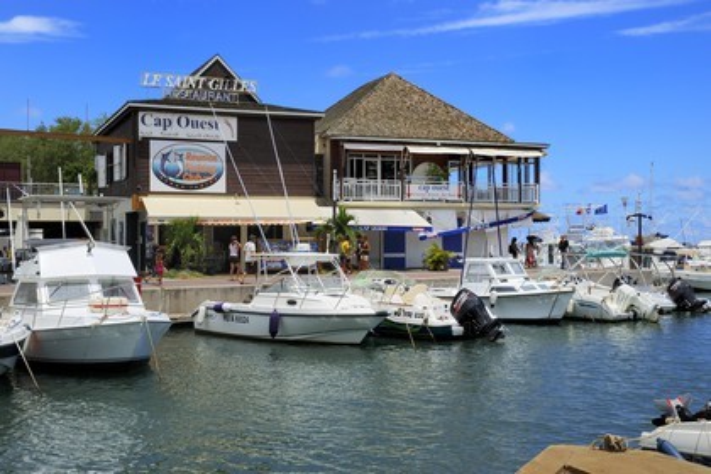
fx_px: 948
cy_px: 237
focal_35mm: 48
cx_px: 356
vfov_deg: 28.1
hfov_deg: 41.1
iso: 200
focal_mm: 48
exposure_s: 1/160
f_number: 18
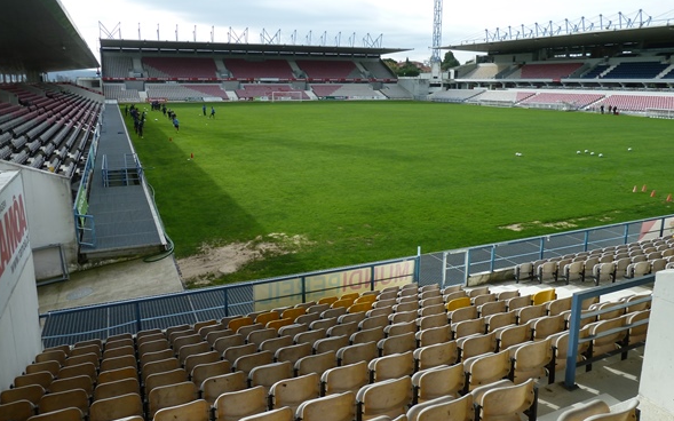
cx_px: 333
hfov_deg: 68.4
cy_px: 186
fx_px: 496
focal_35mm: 27
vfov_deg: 45.9
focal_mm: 4.1
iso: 80
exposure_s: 1/250
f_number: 4
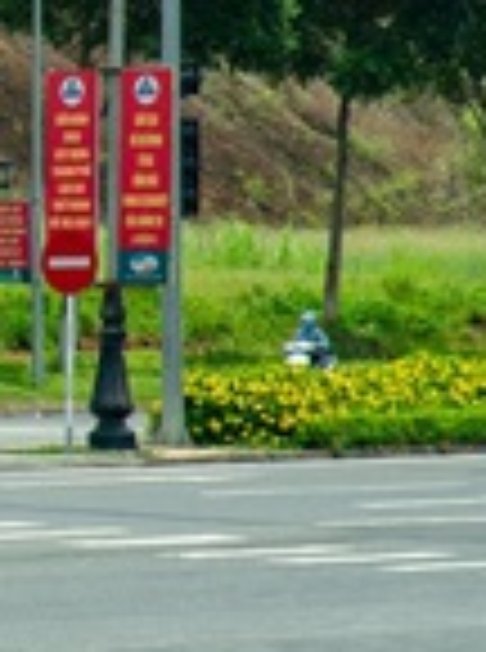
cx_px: -792
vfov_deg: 3.9
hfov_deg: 2.9
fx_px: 9608
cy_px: 124
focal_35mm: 511
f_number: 11
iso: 640
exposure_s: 1/640
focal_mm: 120
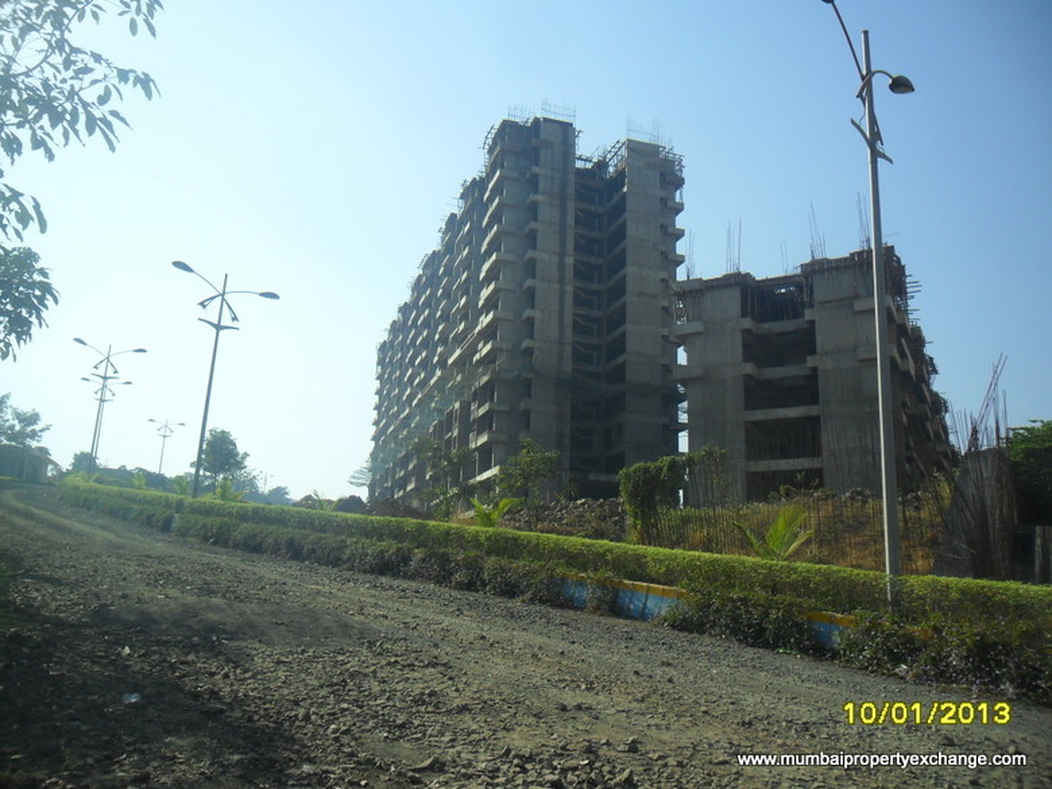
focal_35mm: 27
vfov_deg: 51.4
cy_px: 394
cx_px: 526
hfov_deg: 65.3
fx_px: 821
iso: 100
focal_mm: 4.9
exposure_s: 1/180
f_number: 8.9
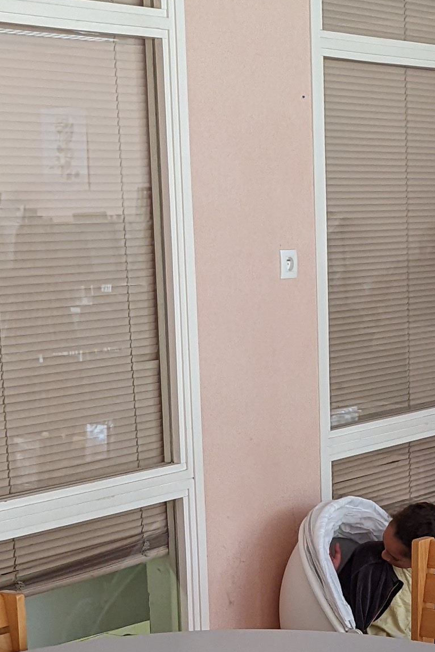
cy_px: 571
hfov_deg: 15.3
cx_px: 300
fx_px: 1613
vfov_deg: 22.4
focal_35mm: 89
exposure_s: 1/149
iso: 268
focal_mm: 6.81
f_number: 1.85
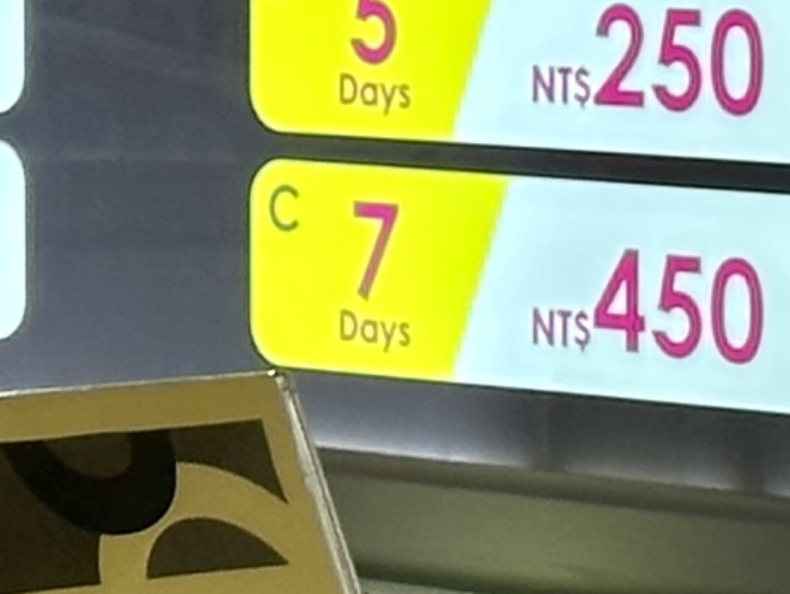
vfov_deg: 4.1
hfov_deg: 5.4
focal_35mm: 365
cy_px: -175
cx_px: -142
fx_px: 8334
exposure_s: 1/60
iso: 100
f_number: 1.78
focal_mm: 6.86
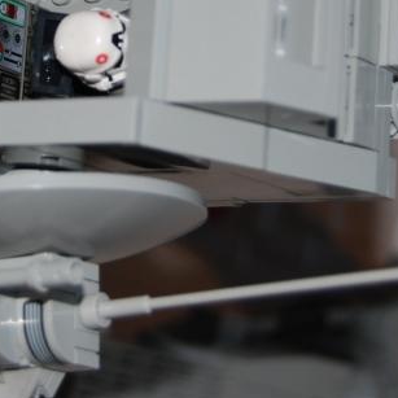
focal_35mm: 162
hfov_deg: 10.8
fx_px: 2107
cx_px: 95
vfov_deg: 10.7
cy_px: -2
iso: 100
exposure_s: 1/125
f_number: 5
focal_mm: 38
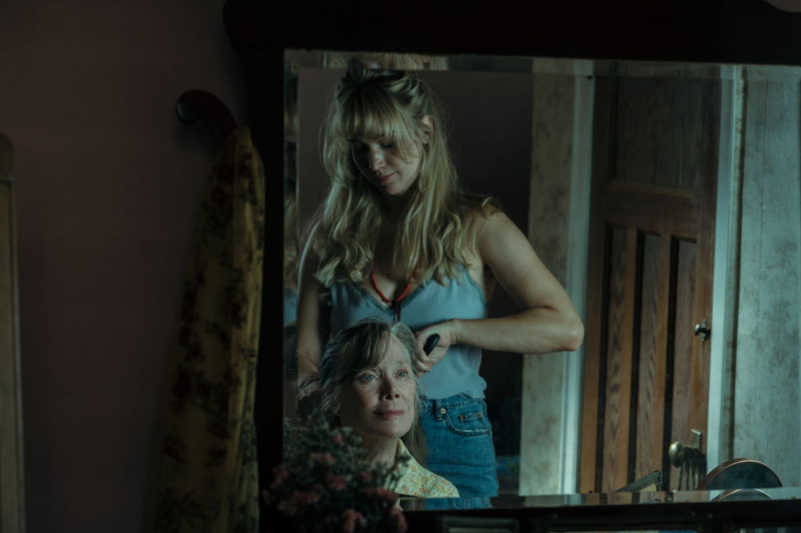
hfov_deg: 21.7
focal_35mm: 94
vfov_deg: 14.5
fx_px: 2090
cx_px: 400
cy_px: 266
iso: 800
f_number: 5
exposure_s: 1/160
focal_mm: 94
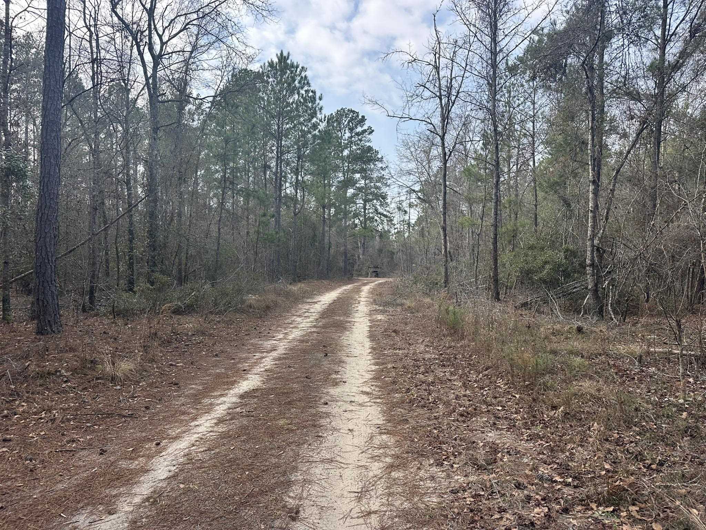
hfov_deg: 71.6
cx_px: 353
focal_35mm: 24
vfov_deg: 56.8
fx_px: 489
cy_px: 265
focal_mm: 6.86
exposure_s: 1/1227
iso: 80
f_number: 1.78
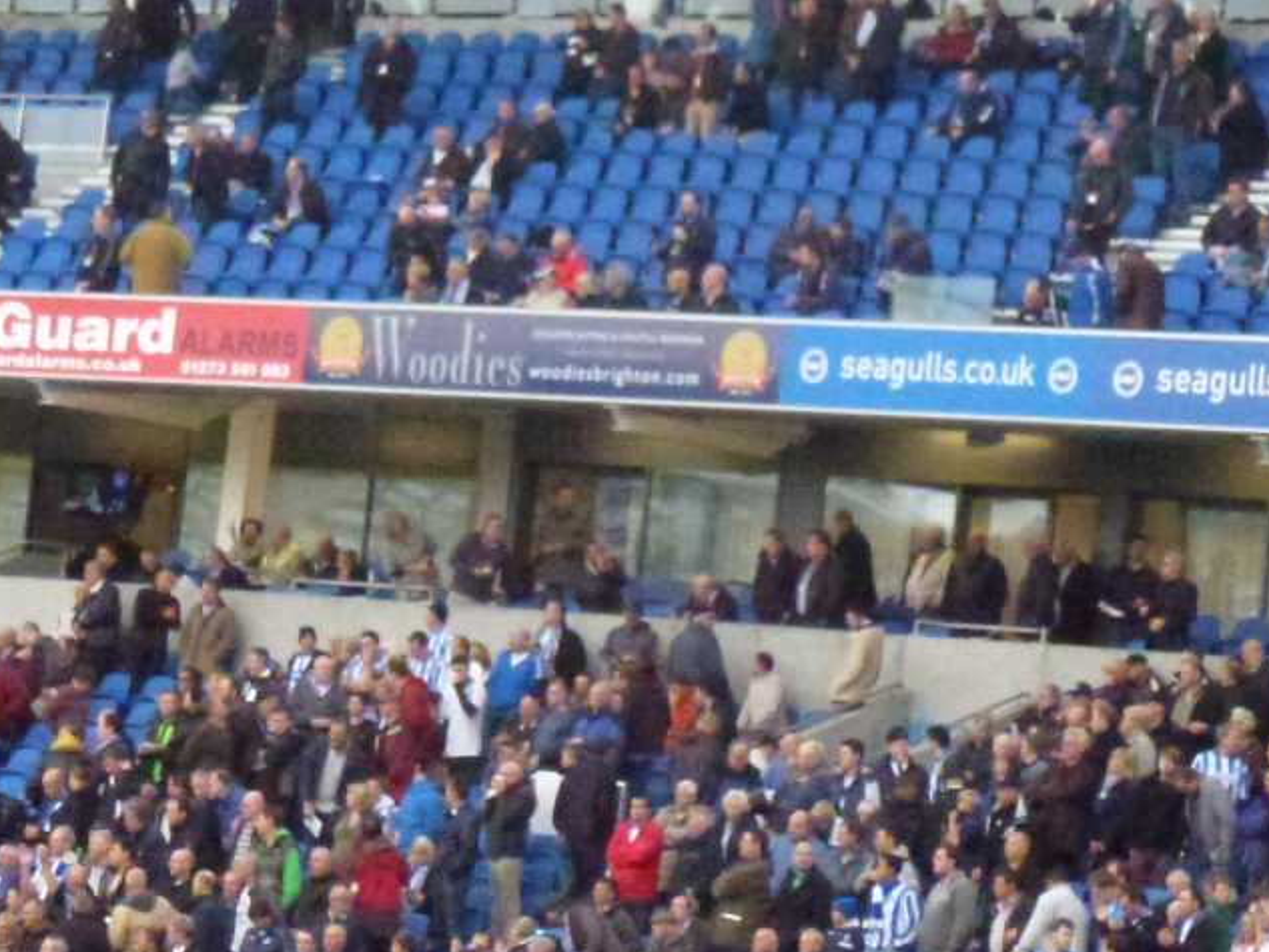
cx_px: 555
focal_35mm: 225
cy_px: 110
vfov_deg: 6.6
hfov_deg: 8.8
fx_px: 8250
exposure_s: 1/250
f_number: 4.9
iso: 1600
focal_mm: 16
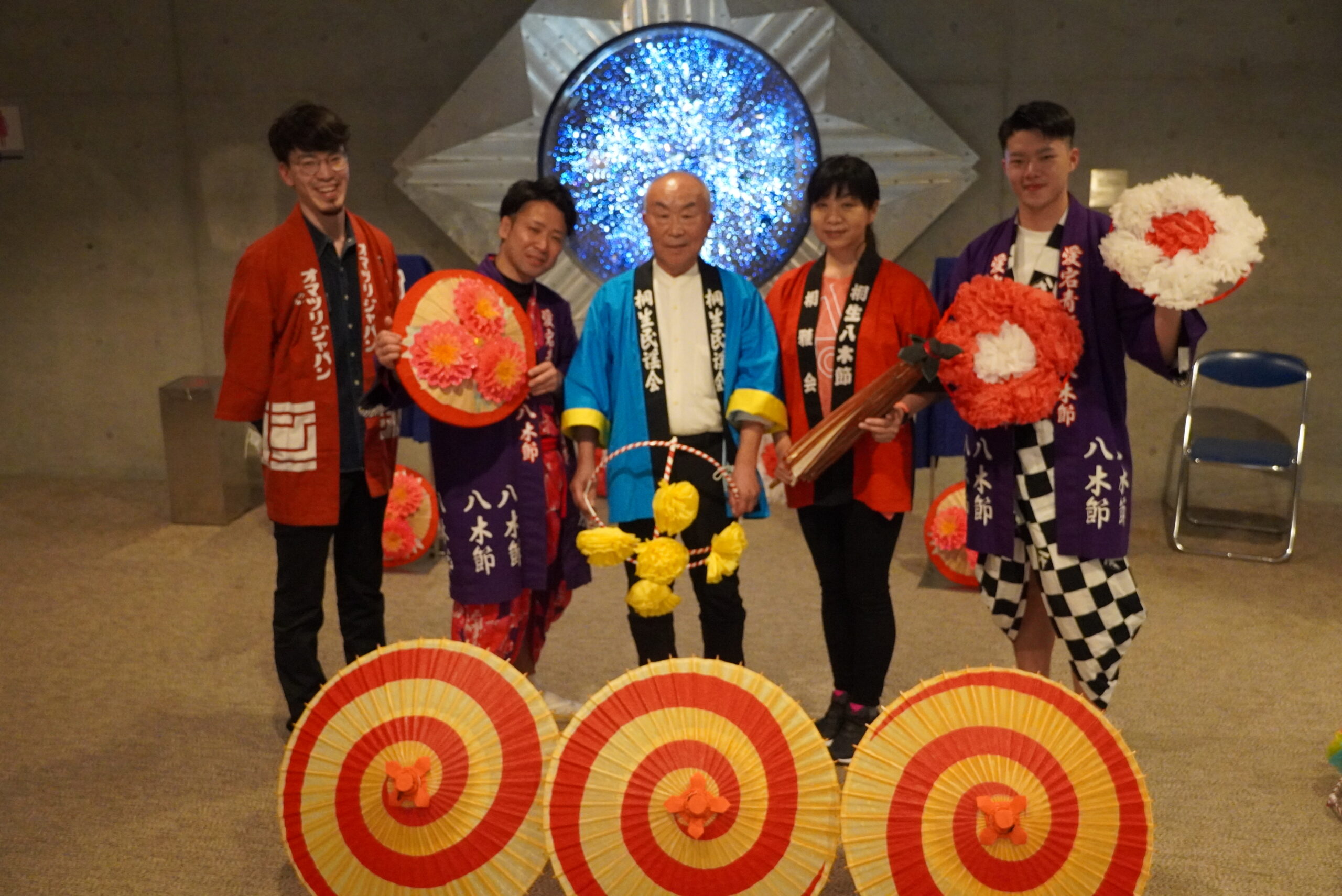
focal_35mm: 44
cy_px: 448
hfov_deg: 44.9
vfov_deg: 30.9
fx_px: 1622
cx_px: 671
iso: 6400
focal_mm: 29
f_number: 4.5
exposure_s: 1/100
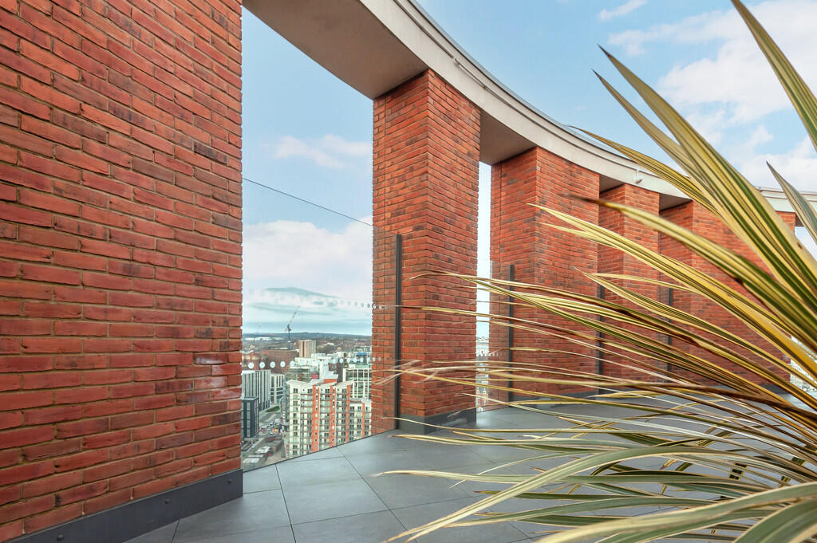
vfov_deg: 73.7
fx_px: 363
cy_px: 272
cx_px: 408
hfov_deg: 96.8
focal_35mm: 16
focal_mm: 16
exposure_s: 1/100
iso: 1000
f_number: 8
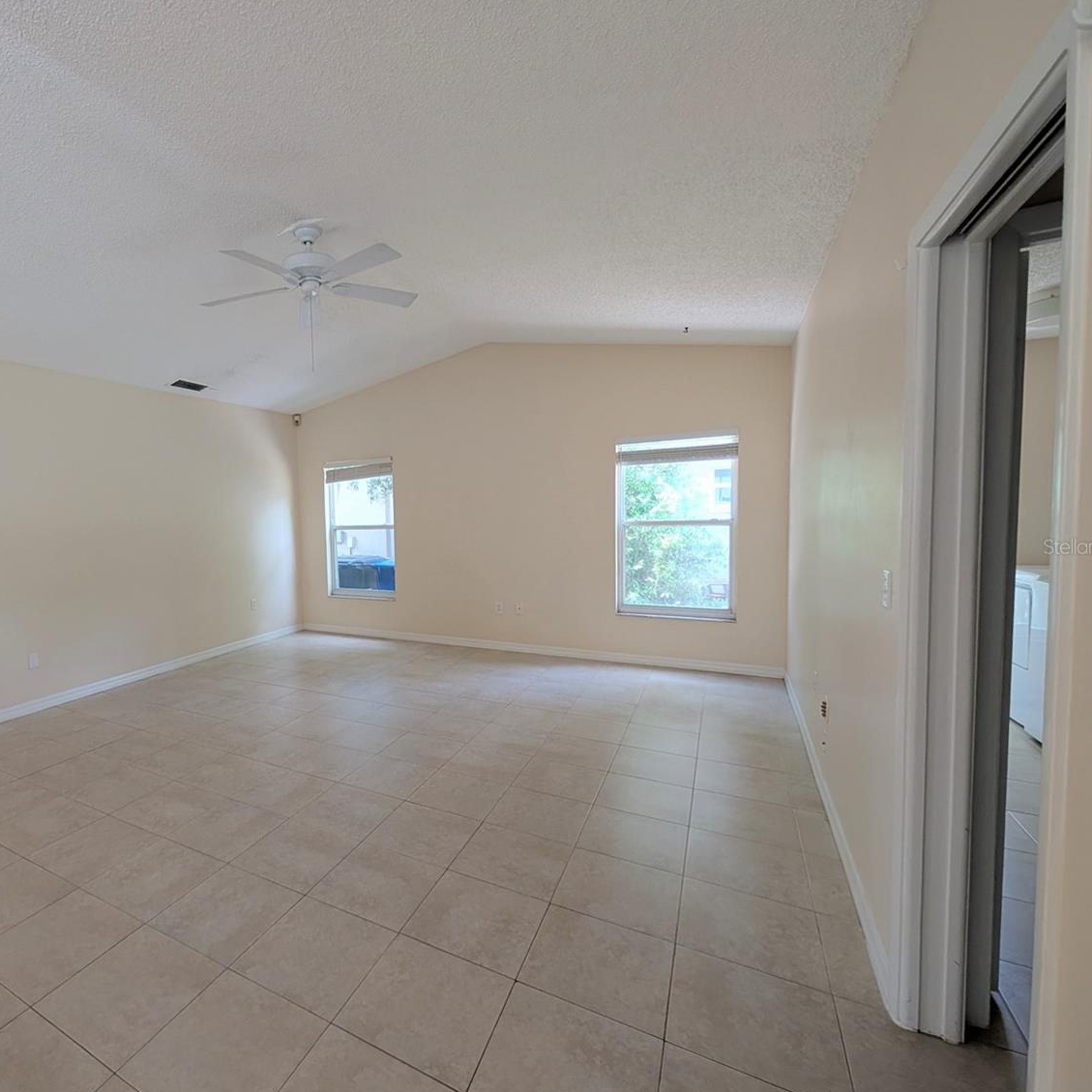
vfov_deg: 91.1
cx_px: 364
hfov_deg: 87.9
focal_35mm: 15
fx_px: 535
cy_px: 546
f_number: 1.7
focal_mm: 2.02
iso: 82
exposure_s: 1/120
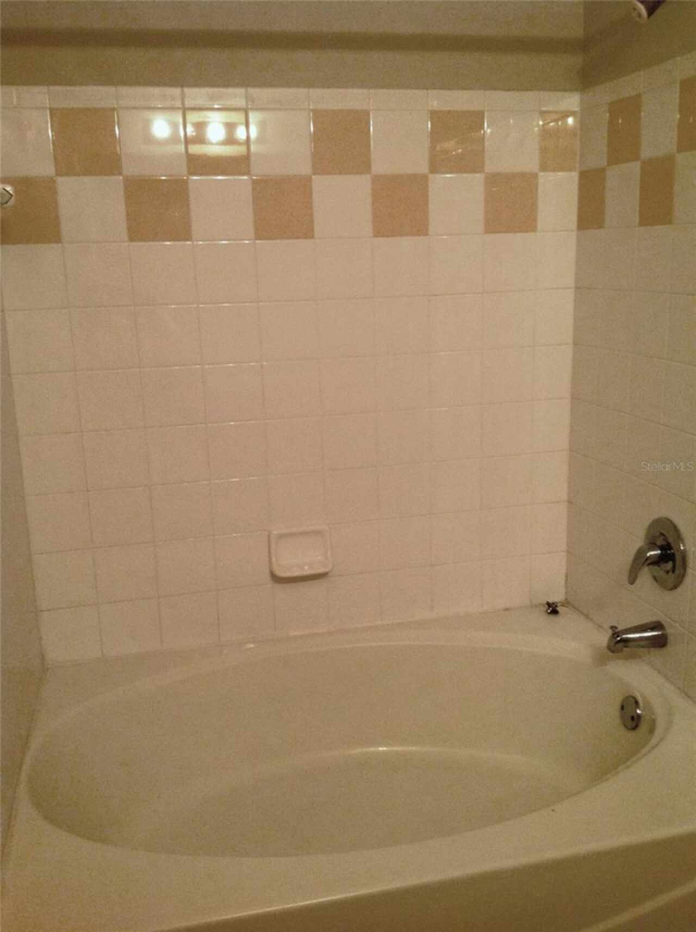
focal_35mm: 35
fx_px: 941
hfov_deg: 40.6
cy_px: 466
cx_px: 348
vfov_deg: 52.7
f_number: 2.4
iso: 125
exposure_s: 1/15
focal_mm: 4.28
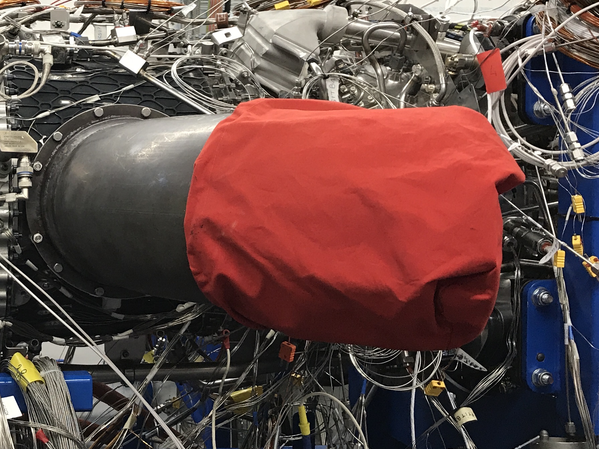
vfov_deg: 23.2
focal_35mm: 63
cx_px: 21
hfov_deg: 29.0
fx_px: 1090
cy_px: 175
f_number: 1.8
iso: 25
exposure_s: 1/33
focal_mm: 3.99
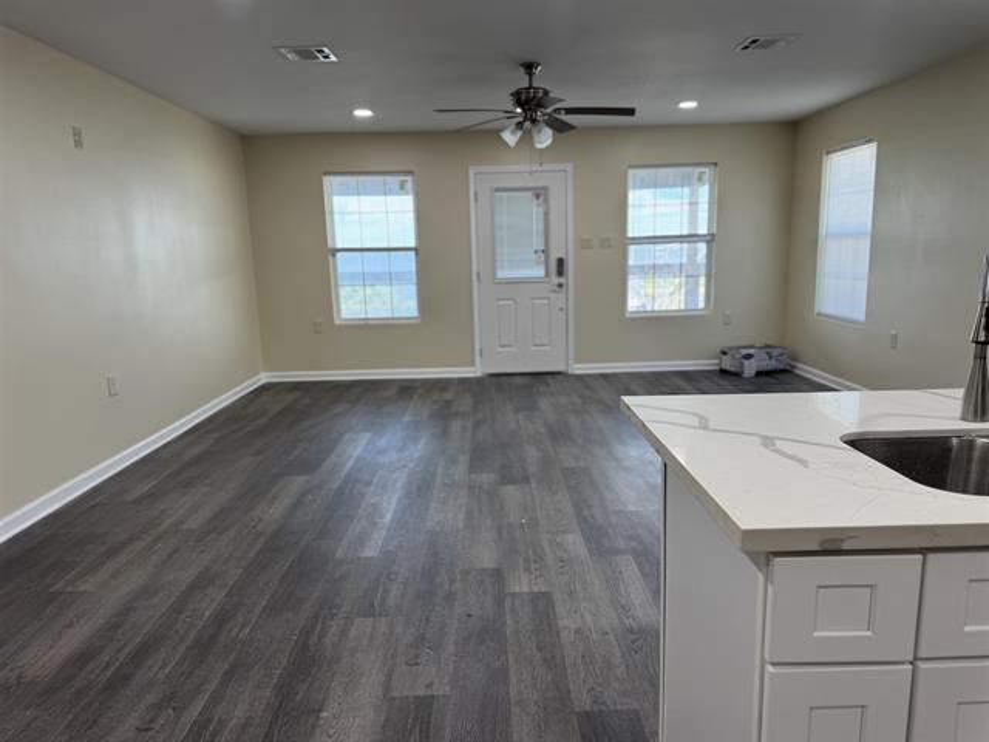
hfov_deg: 71.6
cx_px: 494
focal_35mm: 24
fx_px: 686
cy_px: 371
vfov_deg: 56.8
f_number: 1.78
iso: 80
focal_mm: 6.76
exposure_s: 1/125
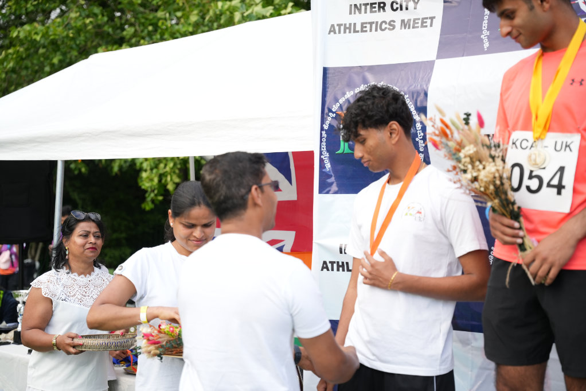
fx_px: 867
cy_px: 196
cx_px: 293
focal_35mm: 53
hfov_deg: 37.3
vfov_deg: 25.4
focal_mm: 53.3
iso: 250
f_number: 2.8
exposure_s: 1/500
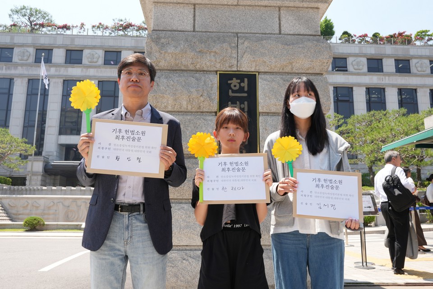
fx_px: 361
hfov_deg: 61.9
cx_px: 216
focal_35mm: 30
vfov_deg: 43.6
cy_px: 144
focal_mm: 20.5
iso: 125
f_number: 9
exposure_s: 1/125
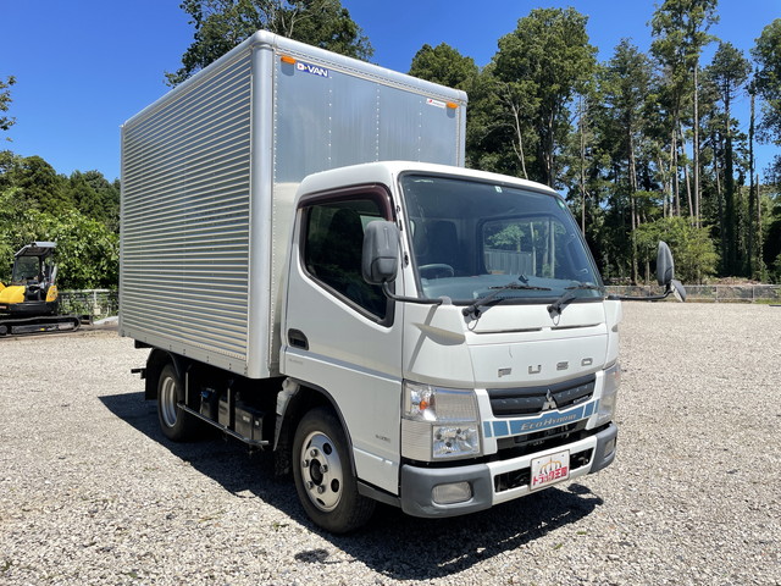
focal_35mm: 26
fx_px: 587
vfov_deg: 53.1
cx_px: 390
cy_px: 293
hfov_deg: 67.3
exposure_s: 1/3509
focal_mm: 4.2
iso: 32
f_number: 1.6
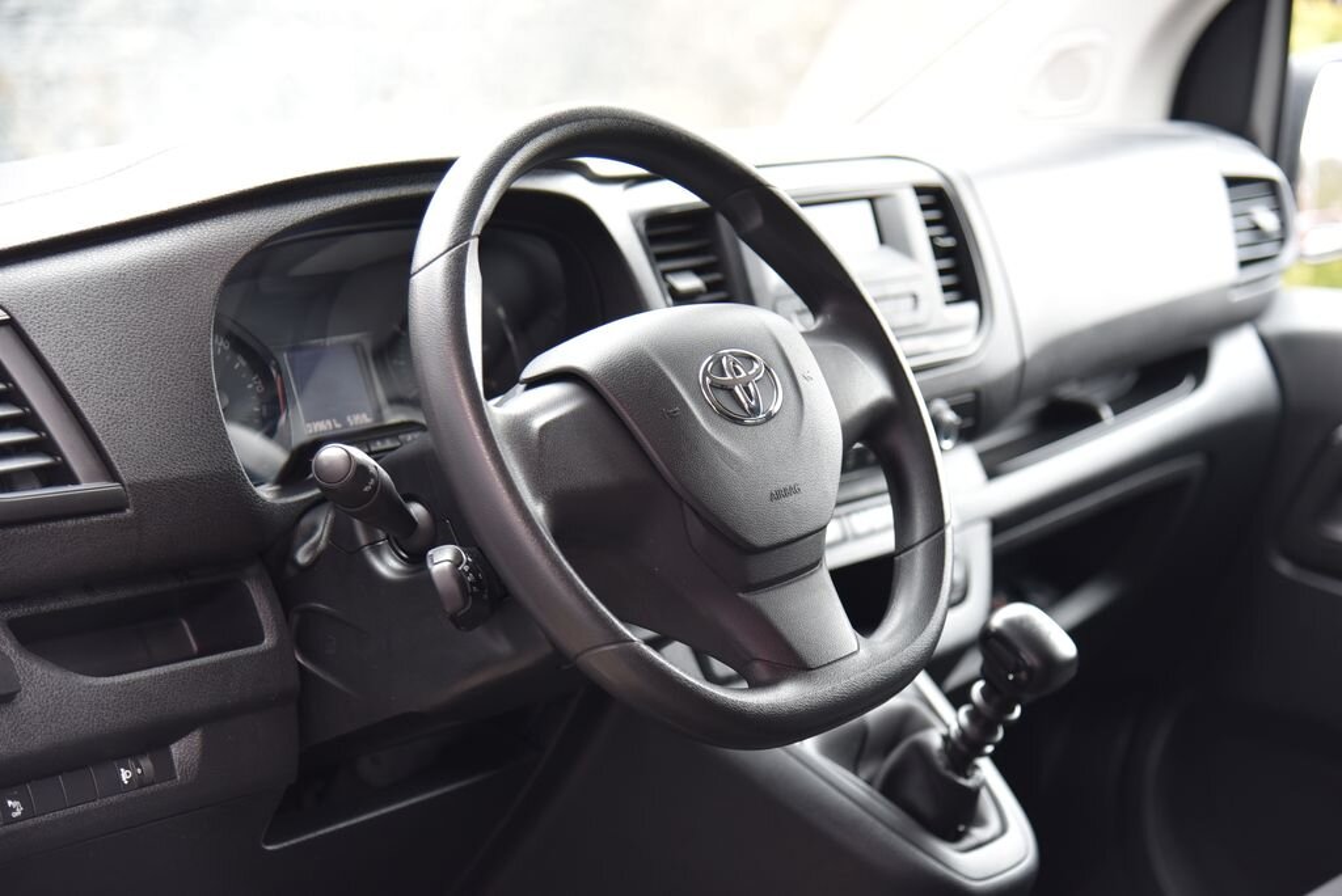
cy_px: 448
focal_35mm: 78
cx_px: 671
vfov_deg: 17.5
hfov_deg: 26.0
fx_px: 2909
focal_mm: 78
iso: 500
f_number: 4
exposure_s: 1/30
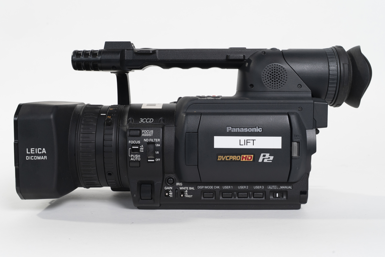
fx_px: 445
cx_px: 192
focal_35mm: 42
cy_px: 128
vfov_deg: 32.2
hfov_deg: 46.8
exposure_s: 1/50
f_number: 13
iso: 800
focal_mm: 41.6
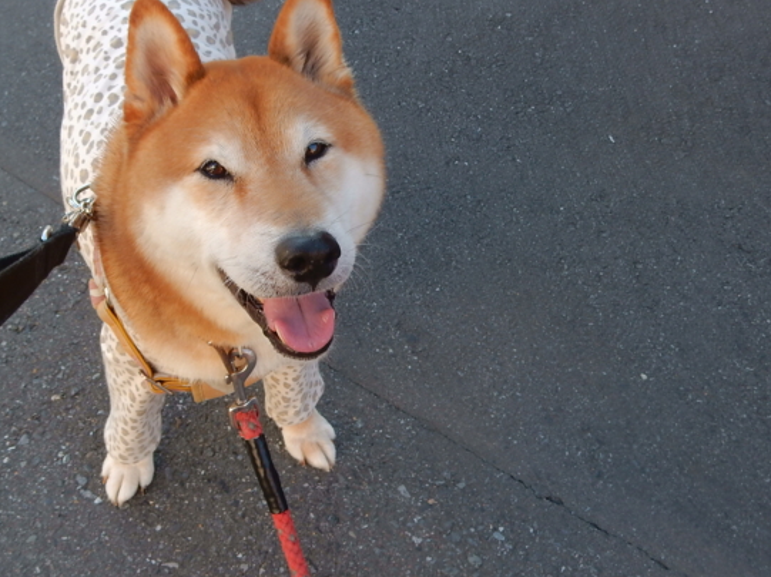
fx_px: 824
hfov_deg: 49.6
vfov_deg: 38.3
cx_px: 285
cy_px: 211
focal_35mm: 37
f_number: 3.7
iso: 125
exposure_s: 1/100
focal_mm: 4.5
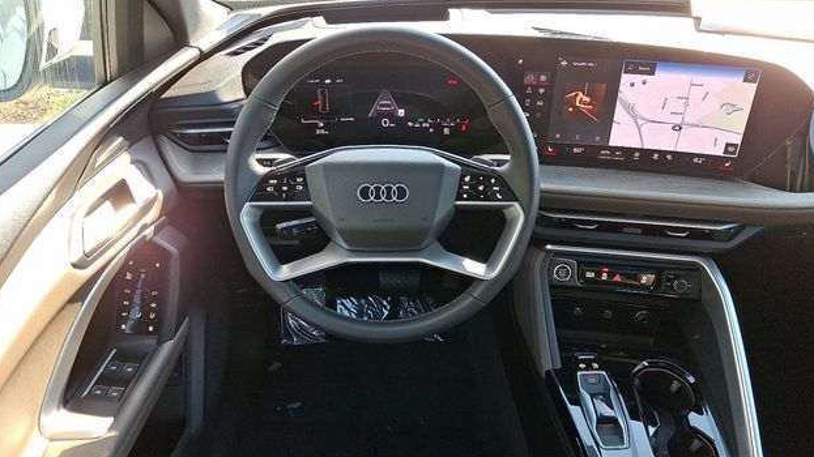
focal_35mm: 28
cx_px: 409
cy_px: 281
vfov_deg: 41.2
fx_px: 604
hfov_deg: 67.9
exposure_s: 1/120
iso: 32
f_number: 1.8
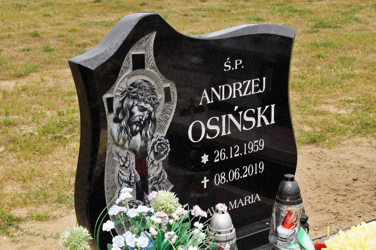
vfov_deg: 17.4
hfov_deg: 26.0
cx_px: 188
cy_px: 125
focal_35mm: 78
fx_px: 814
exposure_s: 1/250
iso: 640
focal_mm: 52
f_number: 14
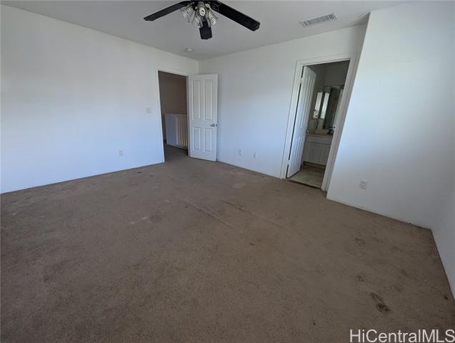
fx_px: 171
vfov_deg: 90.1
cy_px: 172
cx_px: 228
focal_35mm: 13
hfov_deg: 106.1
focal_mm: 1.95
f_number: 2.2
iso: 625
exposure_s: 1/122
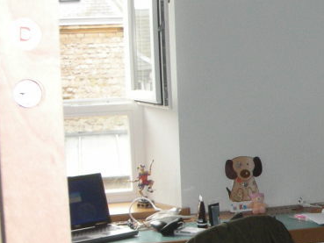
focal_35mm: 97
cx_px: 429
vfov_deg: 15.3
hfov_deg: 18.7
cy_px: 133
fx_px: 908
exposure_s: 1/60.1
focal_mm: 5.8
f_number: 3
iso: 142
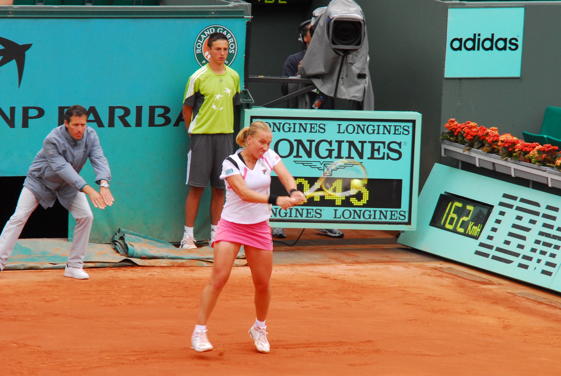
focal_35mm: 420
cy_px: 188
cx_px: 280
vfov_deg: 3.3
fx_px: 6553
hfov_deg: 4.9
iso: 640
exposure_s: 1/125
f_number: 13
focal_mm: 280
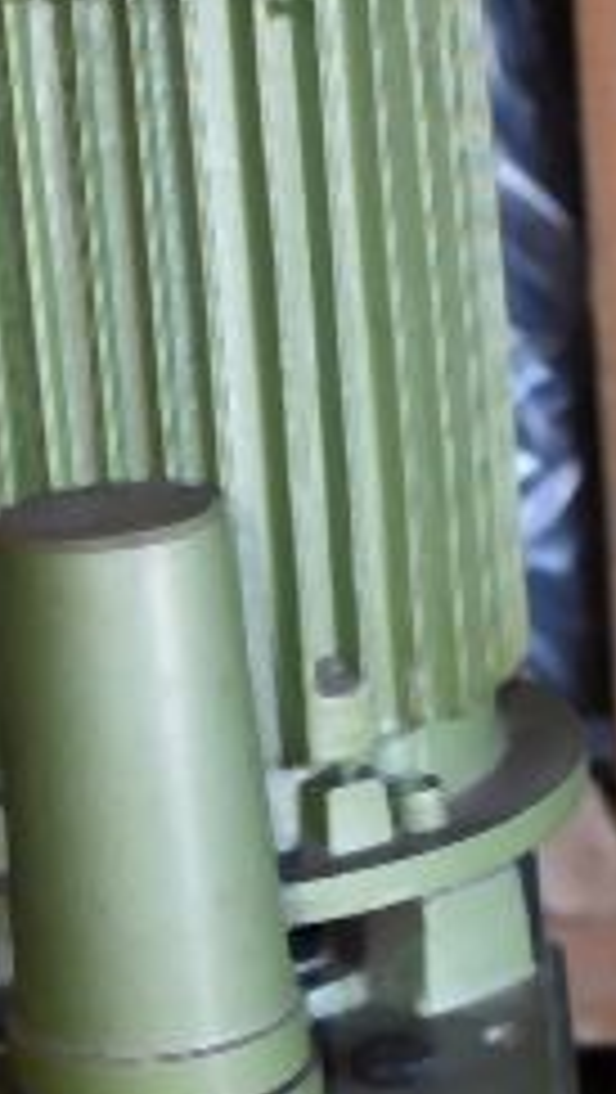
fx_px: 4029
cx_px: 65
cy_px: 770
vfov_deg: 15.4
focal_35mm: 139
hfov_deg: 8.7
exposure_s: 1/80
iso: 800
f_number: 4.2
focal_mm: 28
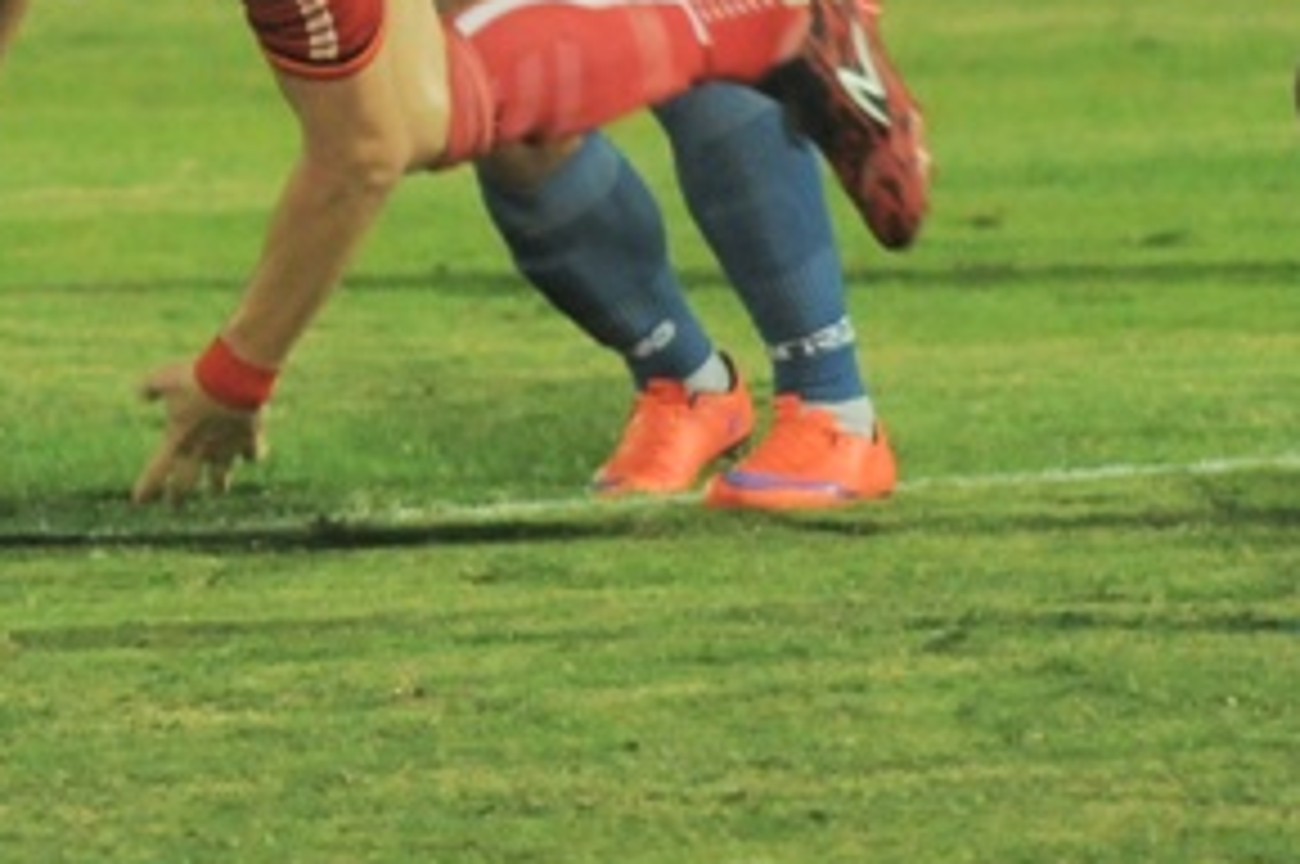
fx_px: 37396
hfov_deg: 2.0
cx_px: -103
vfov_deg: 1.3
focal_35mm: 1037
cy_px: -184
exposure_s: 1/320
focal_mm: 195
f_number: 4.8
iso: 1250
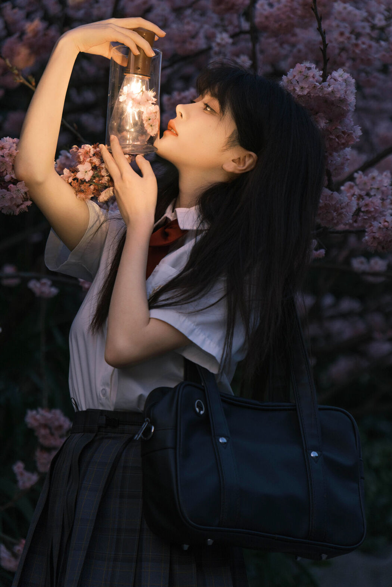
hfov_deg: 13.0
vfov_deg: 19.5
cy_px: 294
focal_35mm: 105
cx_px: 196
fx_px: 1715
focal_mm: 70
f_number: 2.8
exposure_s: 1/400
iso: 250
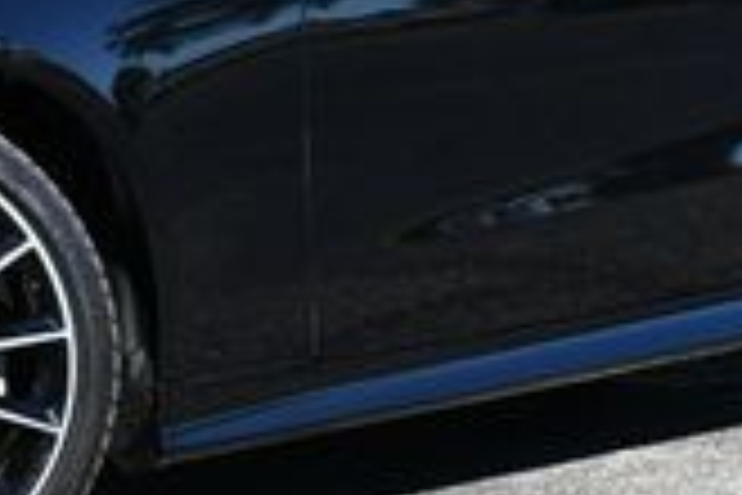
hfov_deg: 10.6
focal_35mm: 194
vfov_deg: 7.0
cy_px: -158
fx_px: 3998
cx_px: 112
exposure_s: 1/250
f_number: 8
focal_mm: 25
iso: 160
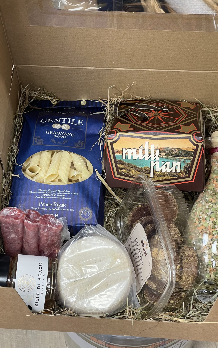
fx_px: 646
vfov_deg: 30.2
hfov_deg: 19.1
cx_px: 105
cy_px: 174
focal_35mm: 68
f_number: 2.2
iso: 160
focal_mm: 7.5
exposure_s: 1/50
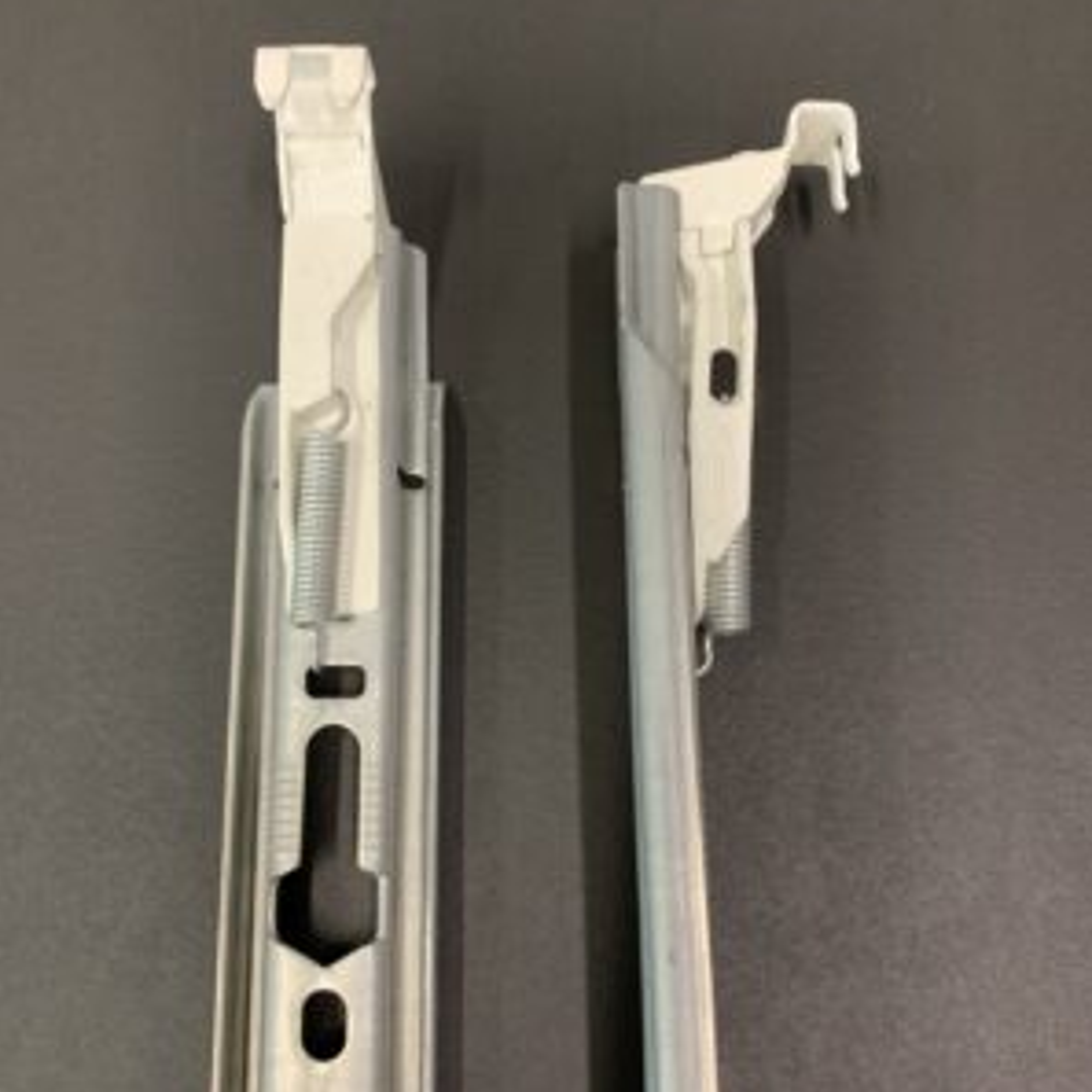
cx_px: 548
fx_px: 1106
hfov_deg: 52.5
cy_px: 577
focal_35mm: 31
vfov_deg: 52.5
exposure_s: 1/50
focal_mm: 4.25
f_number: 1.8
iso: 125
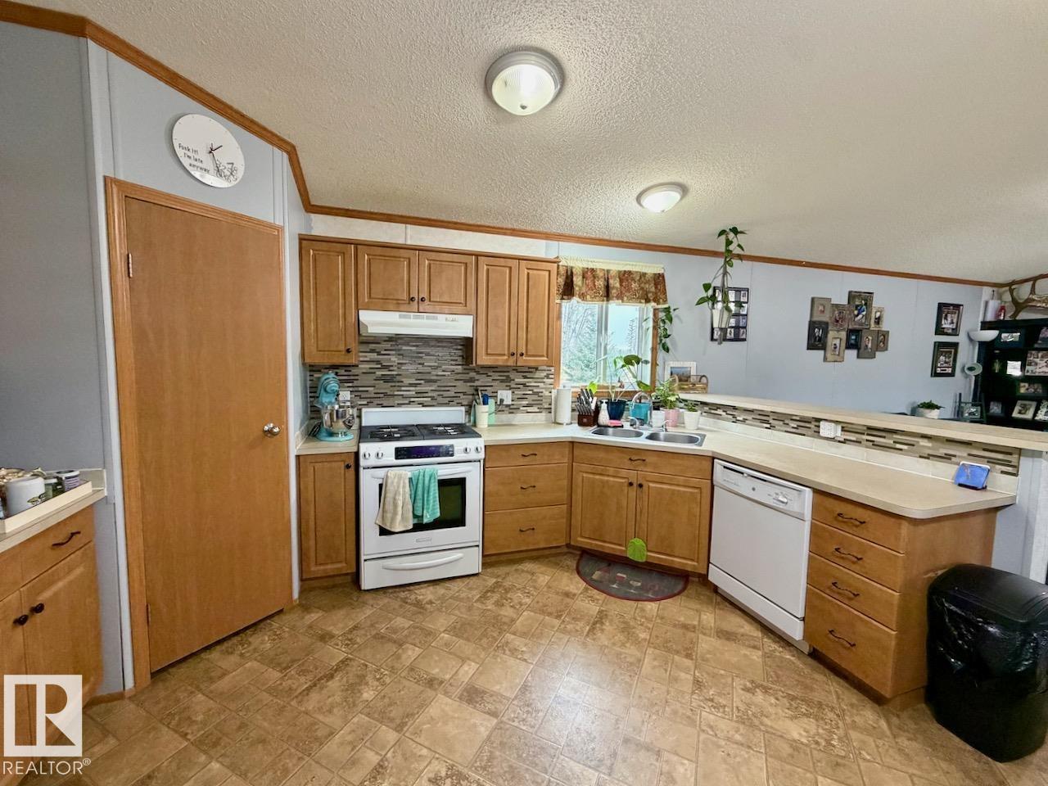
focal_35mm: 14
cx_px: 524
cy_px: 393
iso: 400
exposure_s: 1/60
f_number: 2.2
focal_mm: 2.22
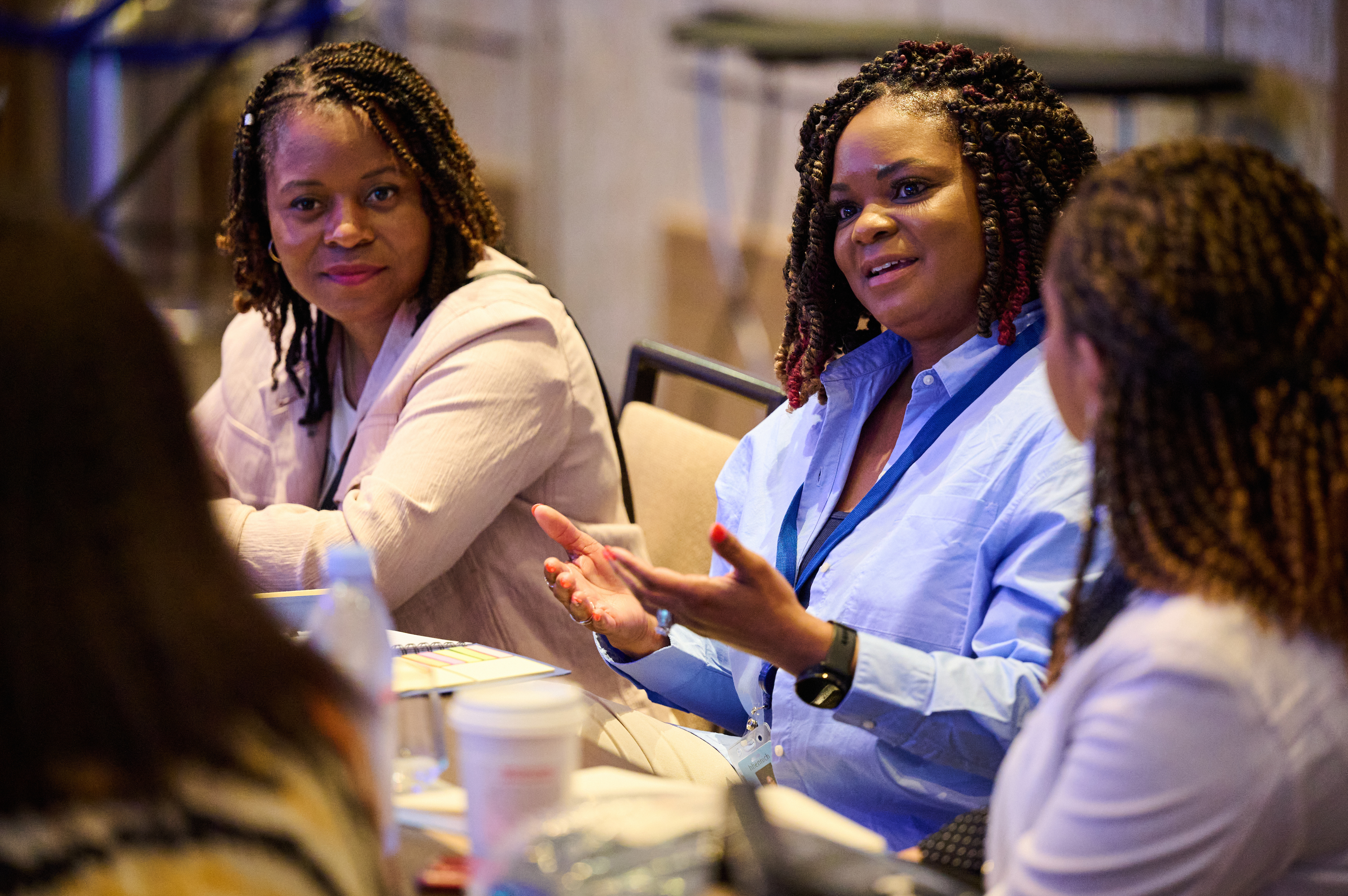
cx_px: 674
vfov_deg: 9.5
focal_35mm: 145
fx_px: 5426
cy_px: 448
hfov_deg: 14.2
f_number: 2.8
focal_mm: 145
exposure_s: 1/160
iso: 6400
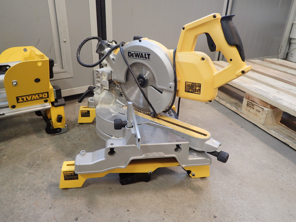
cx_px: 148
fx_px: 214
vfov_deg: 54.9
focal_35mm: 25
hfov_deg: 69.4
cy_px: 111
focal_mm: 4.5
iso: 200
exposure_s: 1/40
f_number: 2
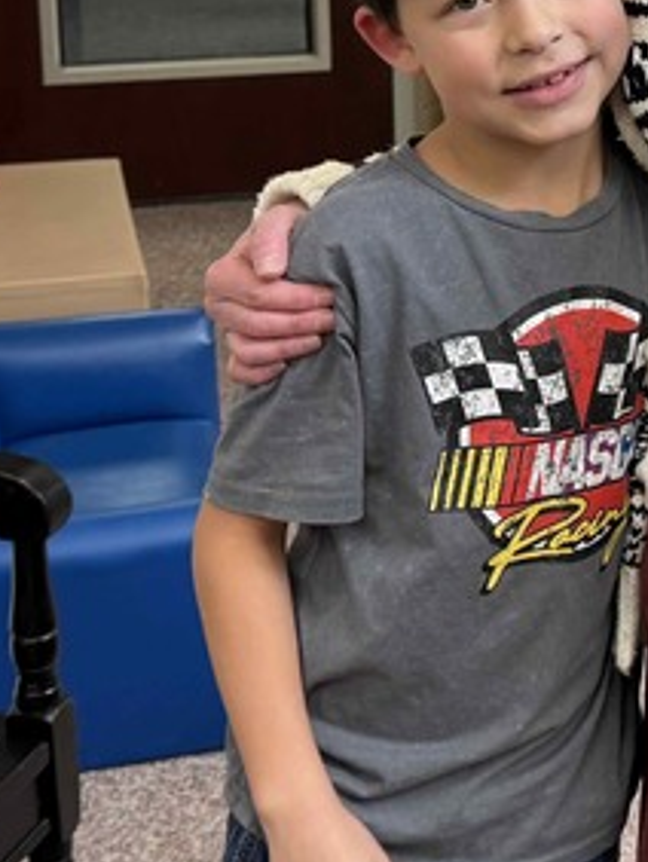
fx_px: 2168
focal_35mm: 87
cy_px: 138
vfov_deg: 22.1
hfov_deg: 16.0
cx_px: 880
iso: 125
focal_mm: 6.76
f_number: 1.78
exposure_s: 1/60
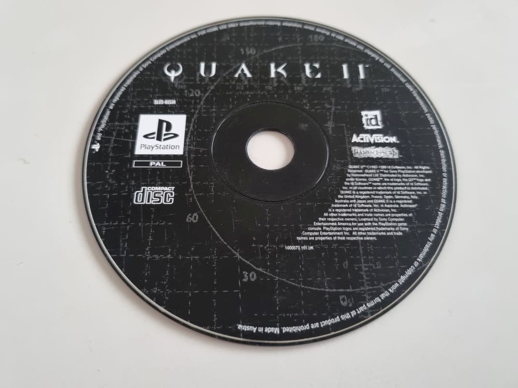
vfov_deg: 53.1
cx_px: 259
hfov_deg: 67.3
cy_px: 194
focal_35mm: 26
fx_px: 389
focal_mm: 5.4
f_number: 1.8
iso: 800
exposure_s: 1/25
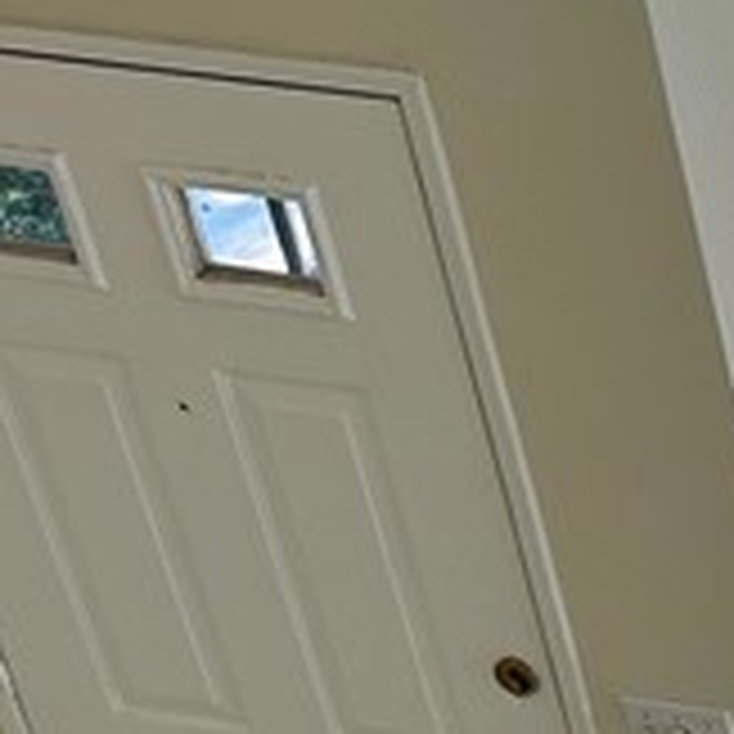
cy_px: 748
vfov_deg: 12.9
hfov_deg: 11.1
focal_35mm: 133
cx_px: 1725
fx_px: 3191
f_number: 1.78
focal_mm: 6.86
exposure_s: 1/390
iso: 80
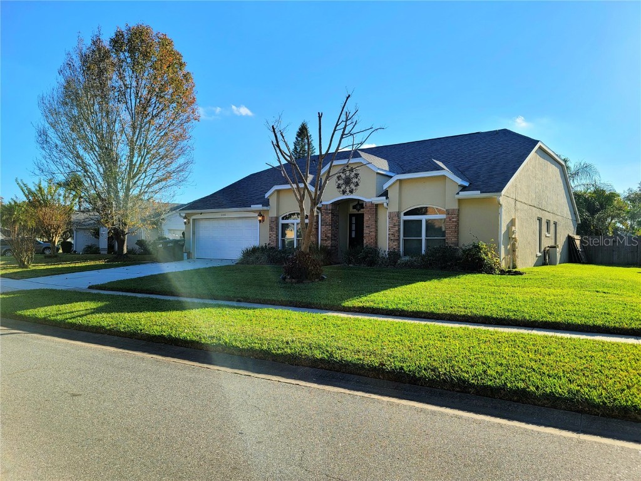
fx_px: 463
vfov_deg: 54.9
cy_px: 240
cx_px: 320
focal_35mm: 25
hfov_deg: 69.4
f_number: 1.8
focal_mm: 7
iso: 20
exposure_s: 1/909
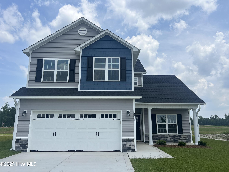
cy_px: 86
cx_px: 114
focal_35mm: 26
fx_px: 172
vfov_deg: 53.1
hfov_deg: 67.3
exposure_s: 1/5587
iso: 50
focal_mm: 5.7
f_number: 1.5
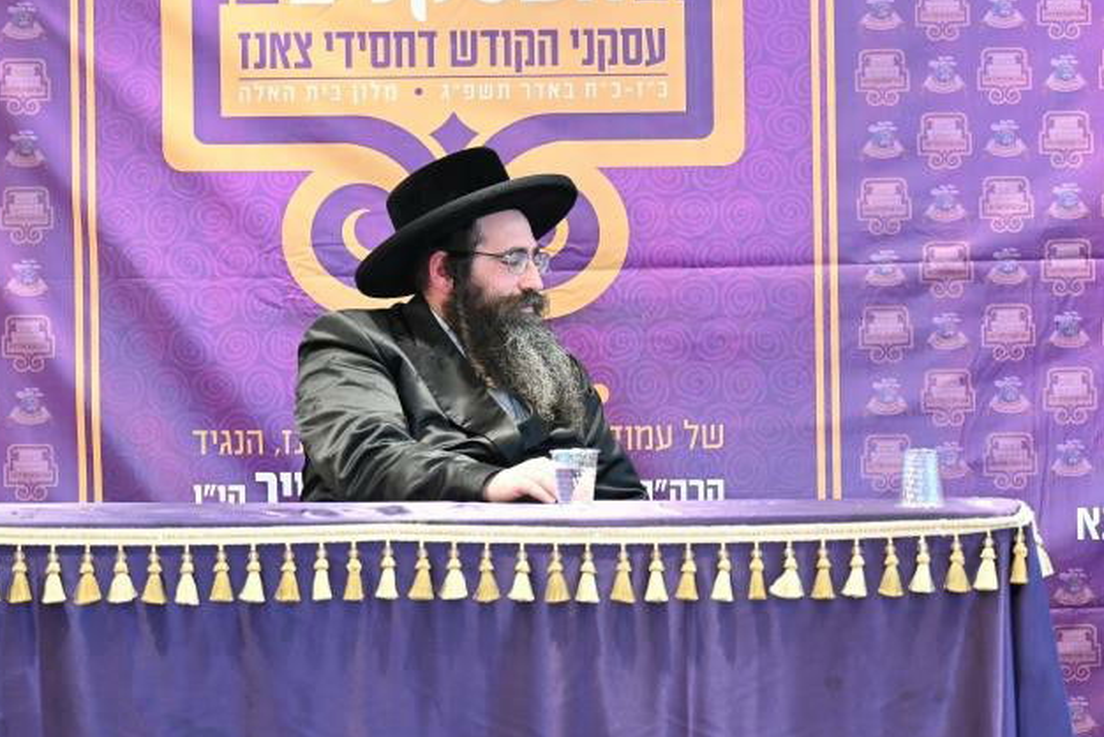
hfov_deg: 10.9
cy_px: 454
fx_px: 5768
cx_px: 880
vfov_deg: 7.3
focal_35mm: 188
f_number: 3.5
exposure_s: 1/125
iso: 1600
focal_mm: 115
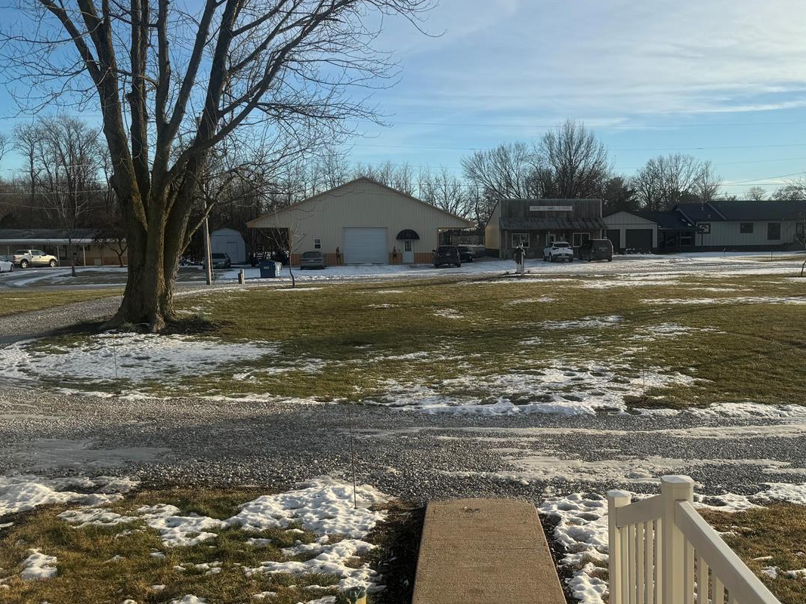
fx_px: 838
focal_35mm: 36
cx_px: 529
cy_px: 325
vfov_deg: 39.6
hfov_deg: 50.6
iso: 80
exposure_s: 1/4049
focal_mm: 6.76
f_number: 1.78
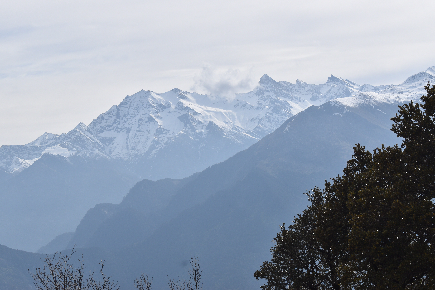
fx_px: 997
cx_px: 218
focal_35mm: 82
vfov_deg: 16.6
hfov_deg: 24.6
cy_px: 145
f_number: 10
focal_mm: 55
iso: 100
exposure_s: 1/400
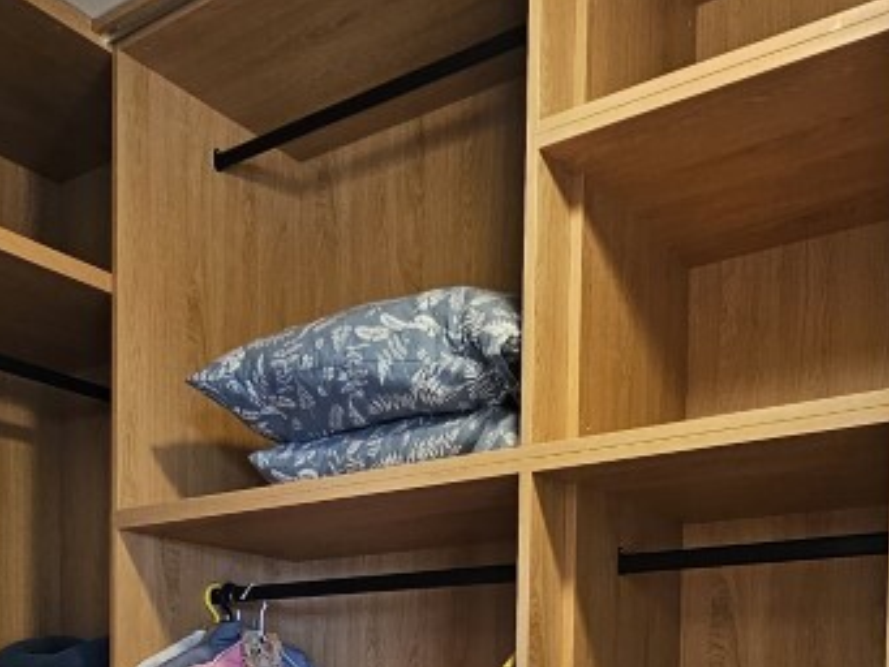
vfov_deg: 31.8
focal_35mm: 39
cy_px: 763
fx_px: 1002
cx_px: 368
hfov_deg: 47.6
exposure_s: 1/71
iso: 160
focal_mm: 2.2
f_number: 2.2
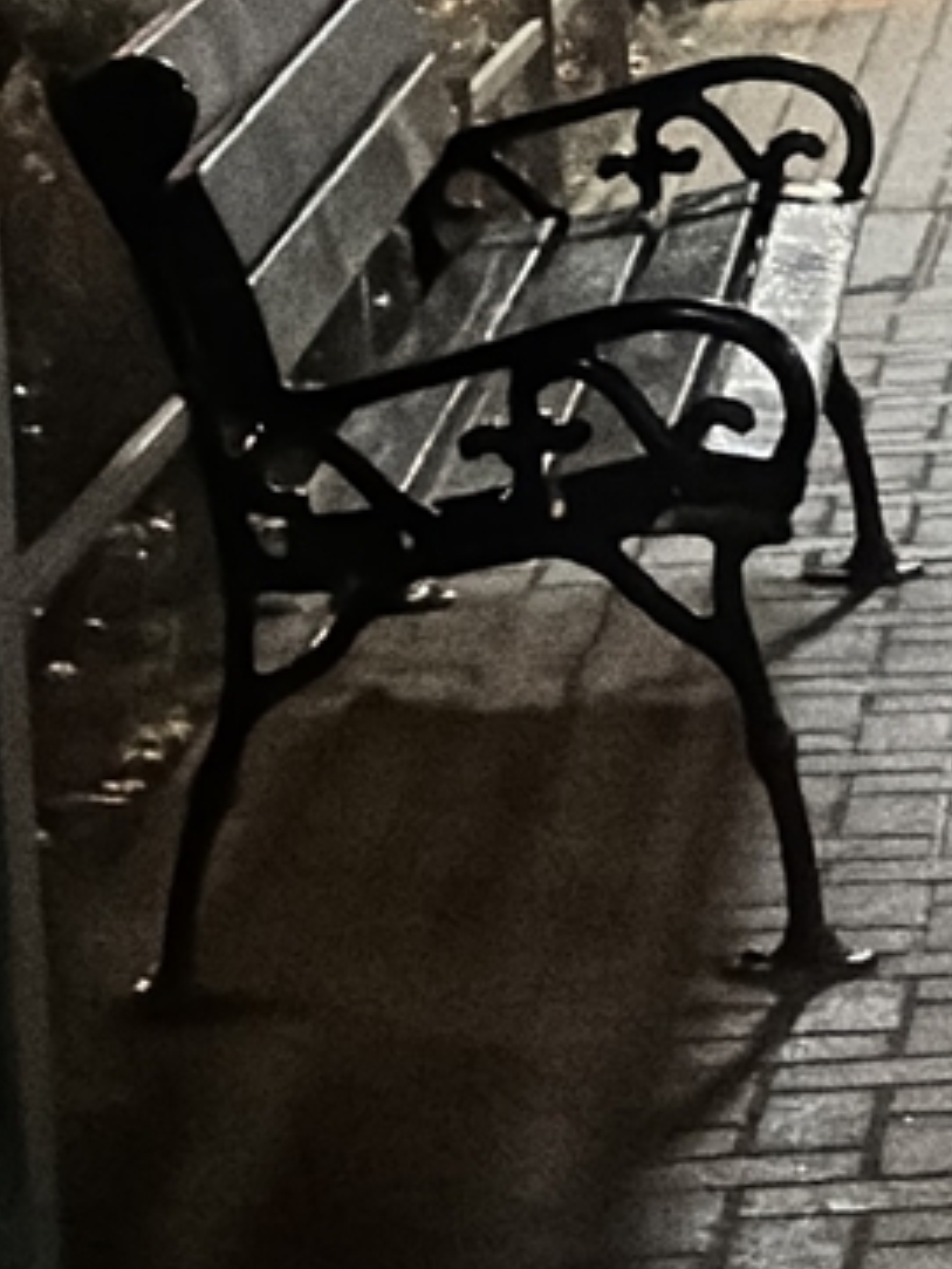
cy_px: 28
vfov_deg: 9.5
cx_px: 2691
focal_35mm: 207
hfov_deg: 6.6
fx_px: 7586
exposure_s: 1/14
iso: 4000
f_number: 1.78
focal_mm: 6.76
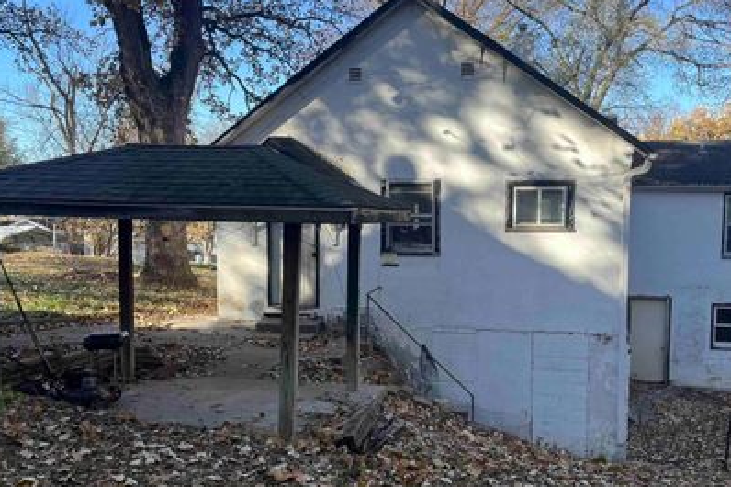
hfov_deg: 55.6
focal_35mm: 34
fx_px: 690
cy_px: 266
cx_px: 421
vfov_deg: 38.8
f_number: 1.6
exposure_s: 1/833
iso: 50
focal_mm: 5.1
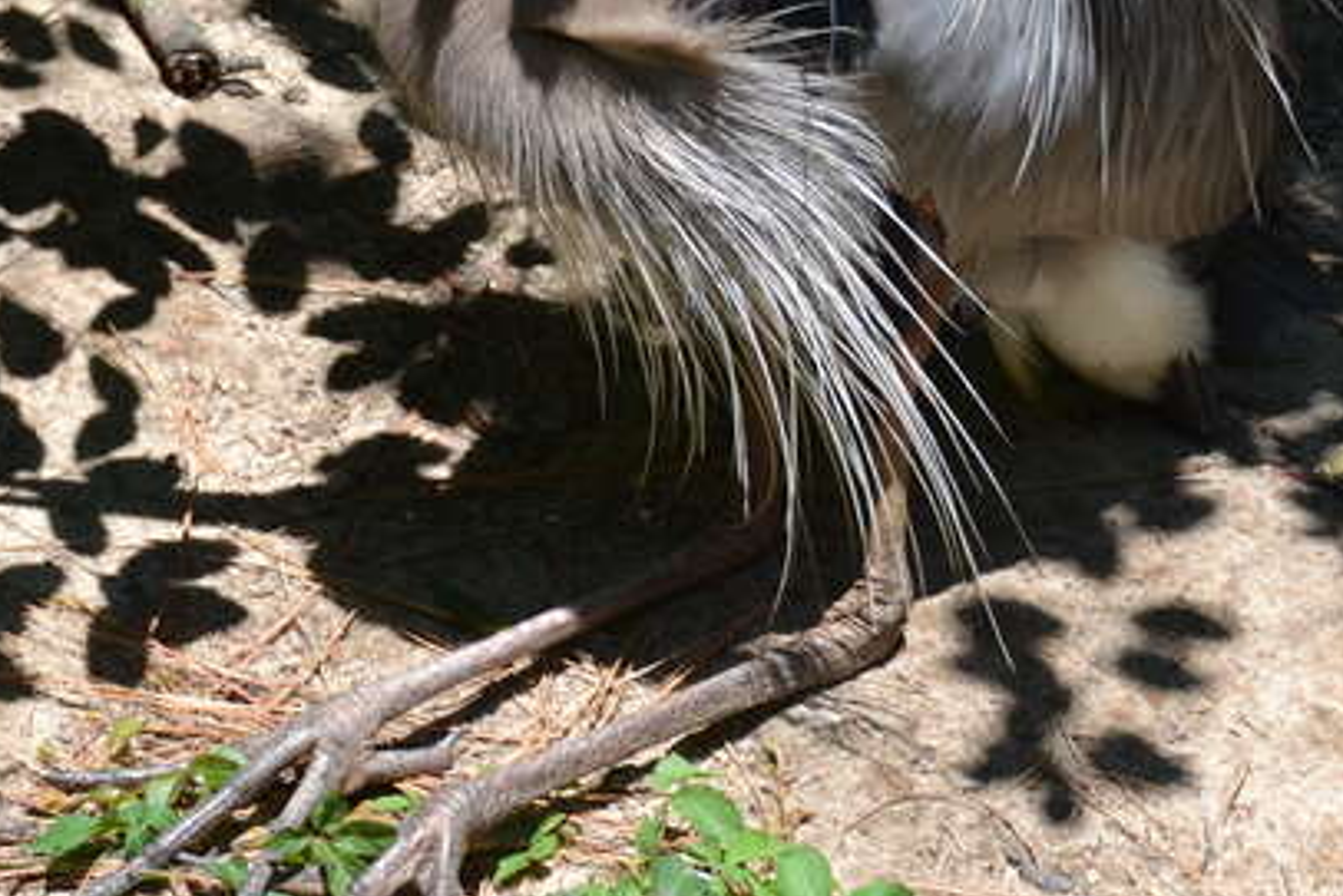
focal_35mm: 399
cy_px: 243
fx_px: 14889
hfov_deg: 5.2
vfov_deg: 3.4
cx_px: 513
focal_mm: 135
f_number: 6.3
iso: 100
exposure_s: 1/160
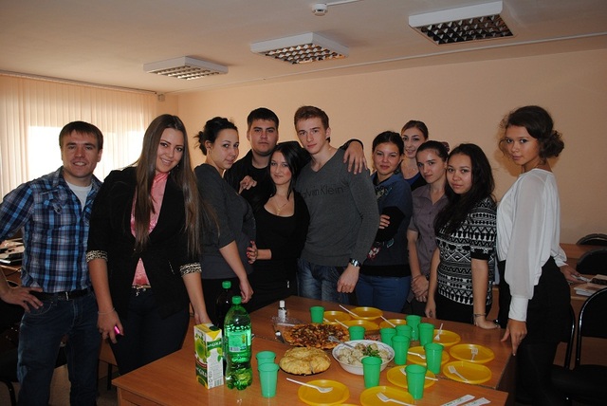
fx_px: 456
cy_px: 203
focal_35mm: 27
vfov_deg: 48.0
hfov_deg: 67.3
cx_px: 304
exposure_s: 1/60
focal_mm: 18
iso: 200
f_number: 3.5
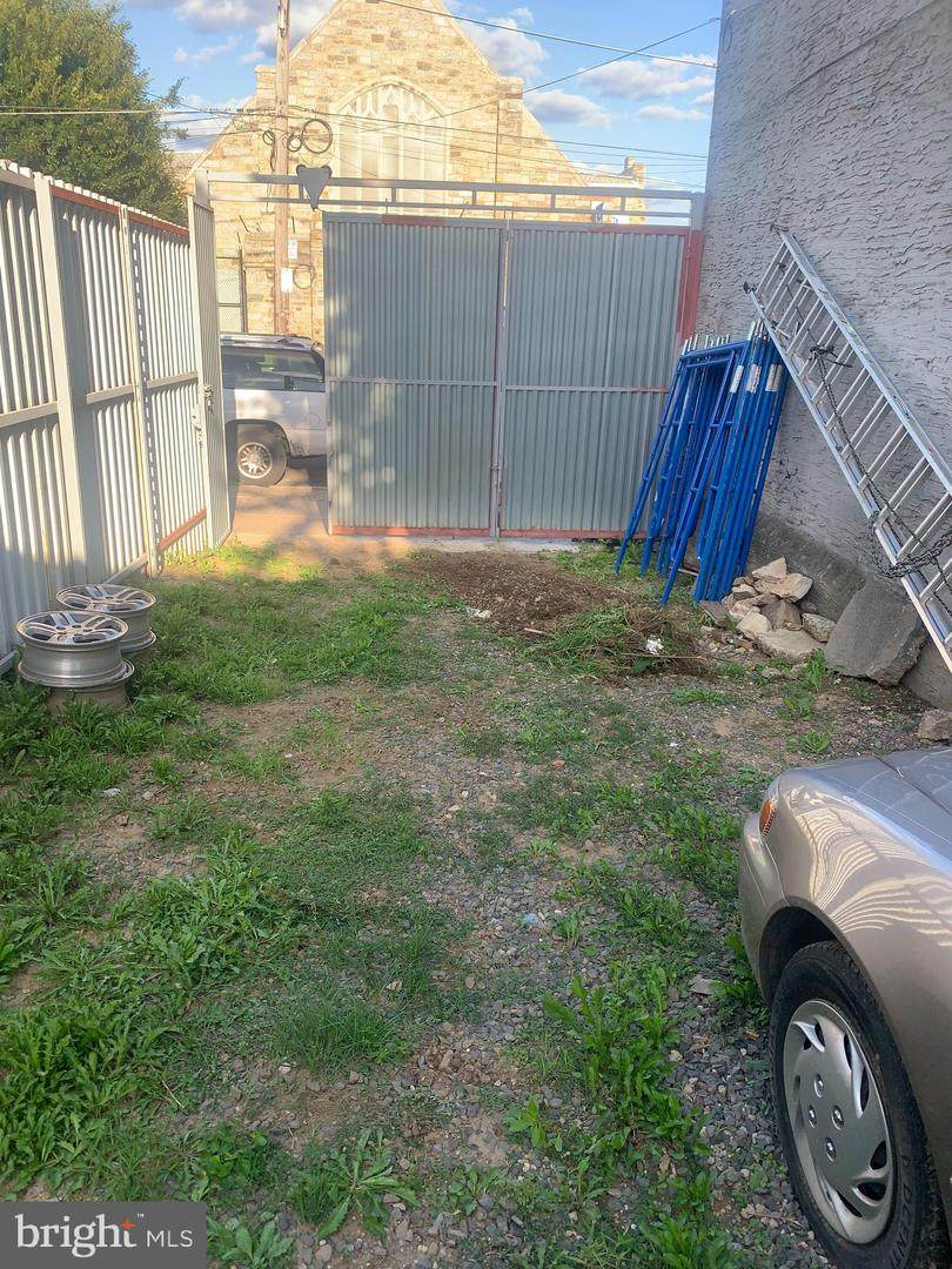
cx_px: 476
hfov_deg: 53.1
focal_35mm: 26
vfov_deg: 67.3
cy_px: 634
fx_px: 953
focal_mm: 4.25
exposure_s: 1/388
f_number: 1.8
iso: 25
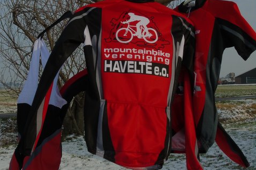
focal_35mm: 42
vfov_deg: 31.8
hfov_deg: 46.4
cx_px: 129
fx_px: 299
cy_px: 75
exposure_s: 1/320
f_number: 8.3
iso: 100
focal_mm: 7.1
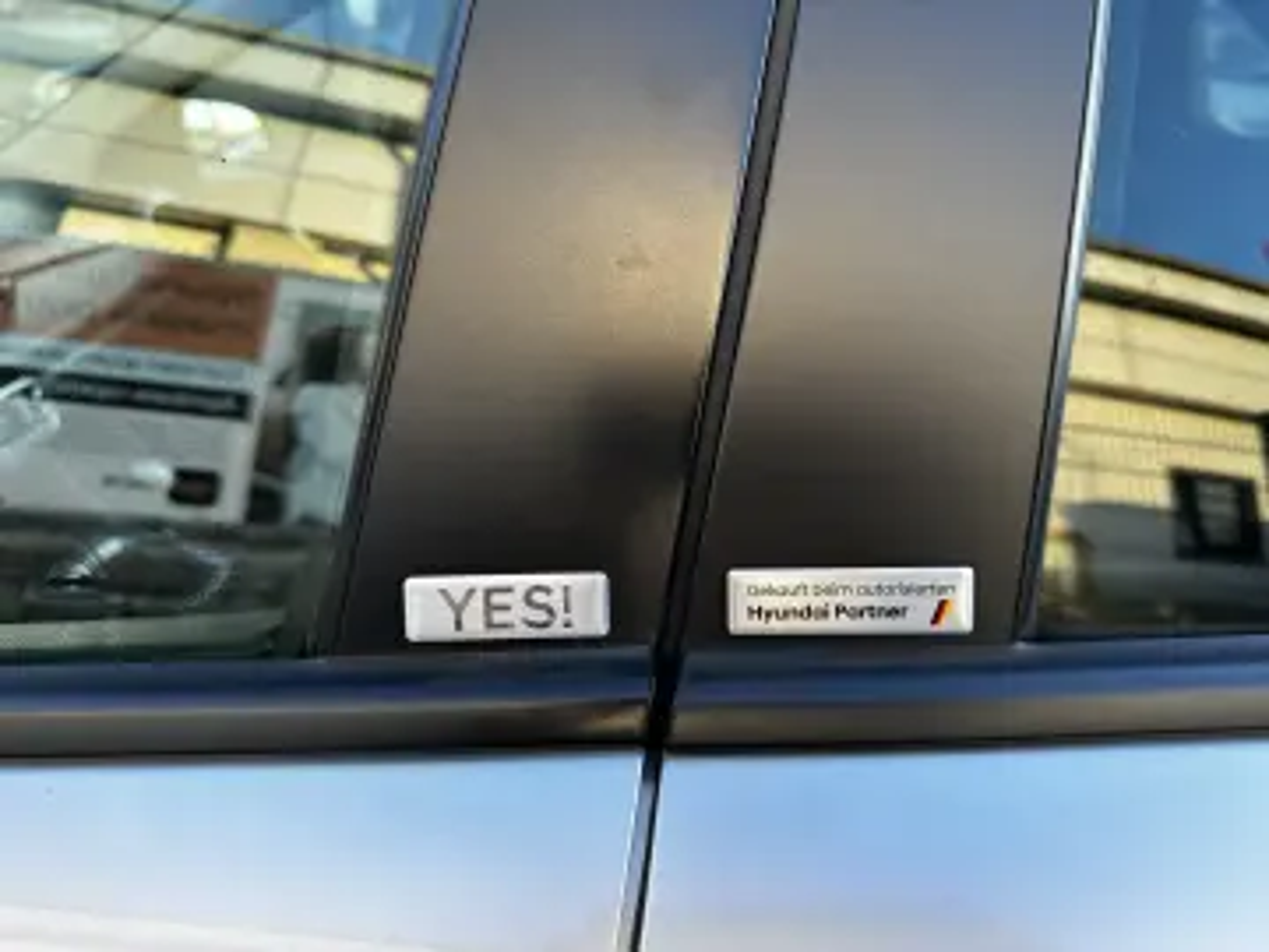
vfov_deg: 56.8
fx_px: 880
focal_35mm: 24
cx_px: 634
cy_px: 476
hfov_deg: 71.6
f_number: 1.78
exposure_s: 1/121
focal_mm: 6.86
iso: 80
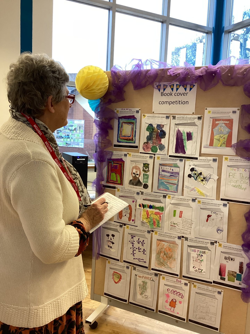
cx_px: 125
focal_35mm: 31
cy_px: 167
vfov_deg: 58.4
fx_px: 299
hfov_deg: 45.4
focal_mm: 3.3
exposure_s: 1/50
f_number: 2.4
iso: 100
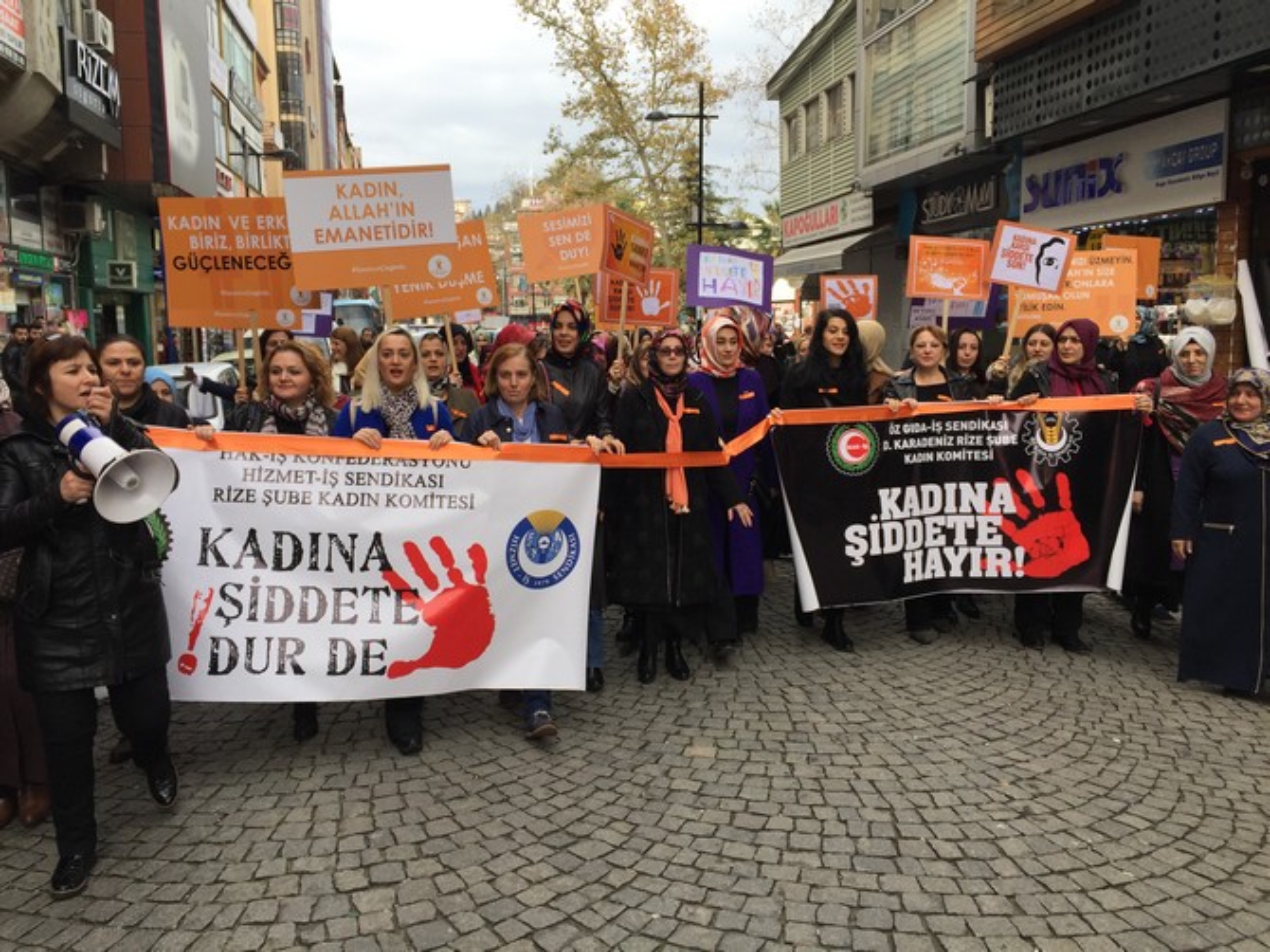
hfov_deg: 61.7
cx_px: 635
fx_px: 1064
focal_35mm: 29
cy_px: 476
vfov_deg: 48.2
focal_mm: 4.15
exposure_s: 1/488
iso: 32
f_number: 2.2
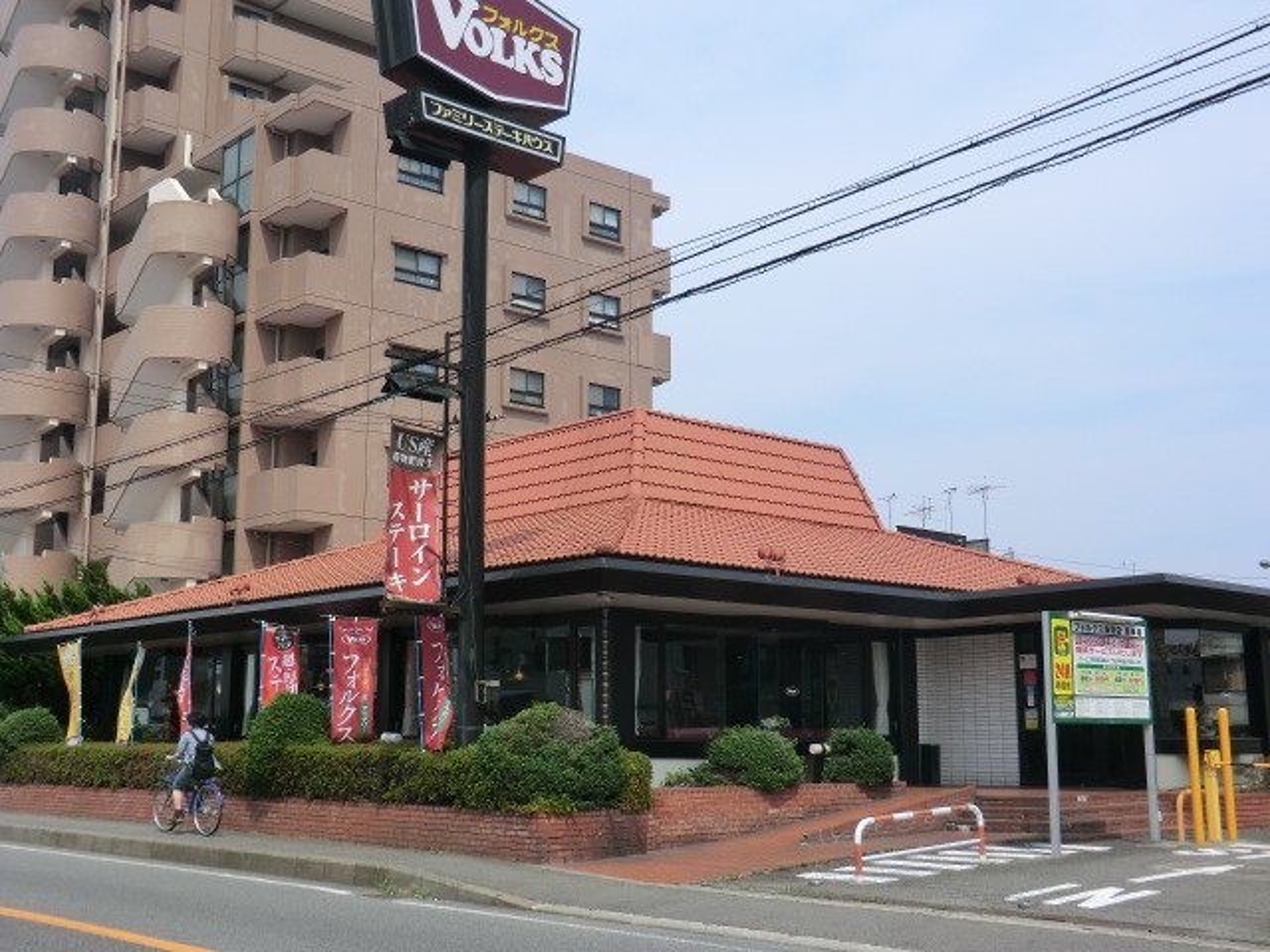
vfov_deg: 36.0
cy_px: 476
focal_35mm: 40
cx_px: 635
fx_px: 1468
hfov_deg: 46.8
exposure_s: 1/1000
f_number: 3.8
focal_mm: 7.1
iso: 80
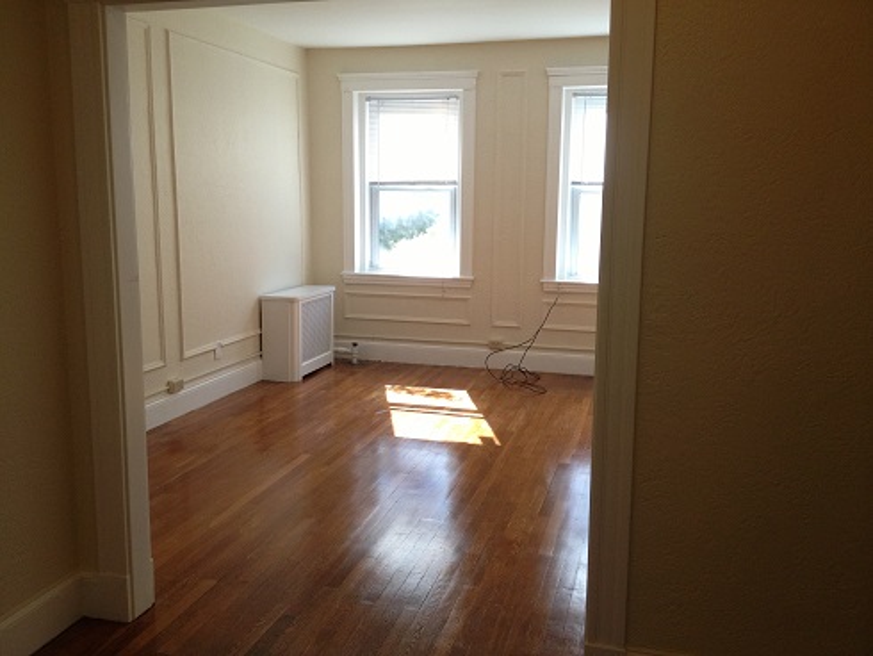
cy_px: 328
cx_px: 436
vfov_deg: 40.7
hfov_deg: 52.6
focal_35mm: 35
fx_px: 883
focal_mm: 4.28
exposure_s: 1/120
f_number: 2.4
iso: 100
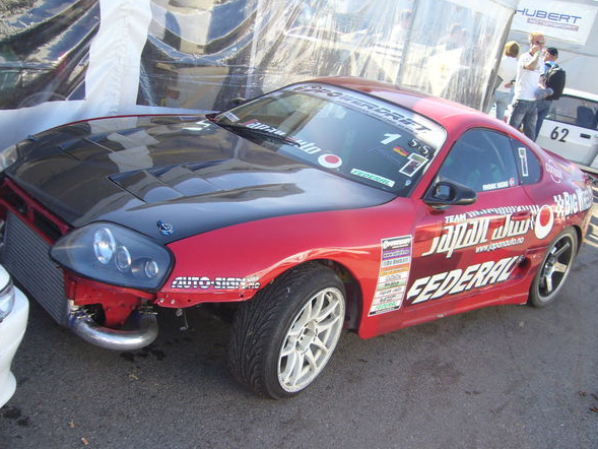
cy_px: 230
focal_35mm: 38
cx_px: 286
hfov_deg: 49.0
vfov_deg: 37.7
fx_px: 657
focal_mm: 5.8
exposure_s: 1/200
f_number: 2.8
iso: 80
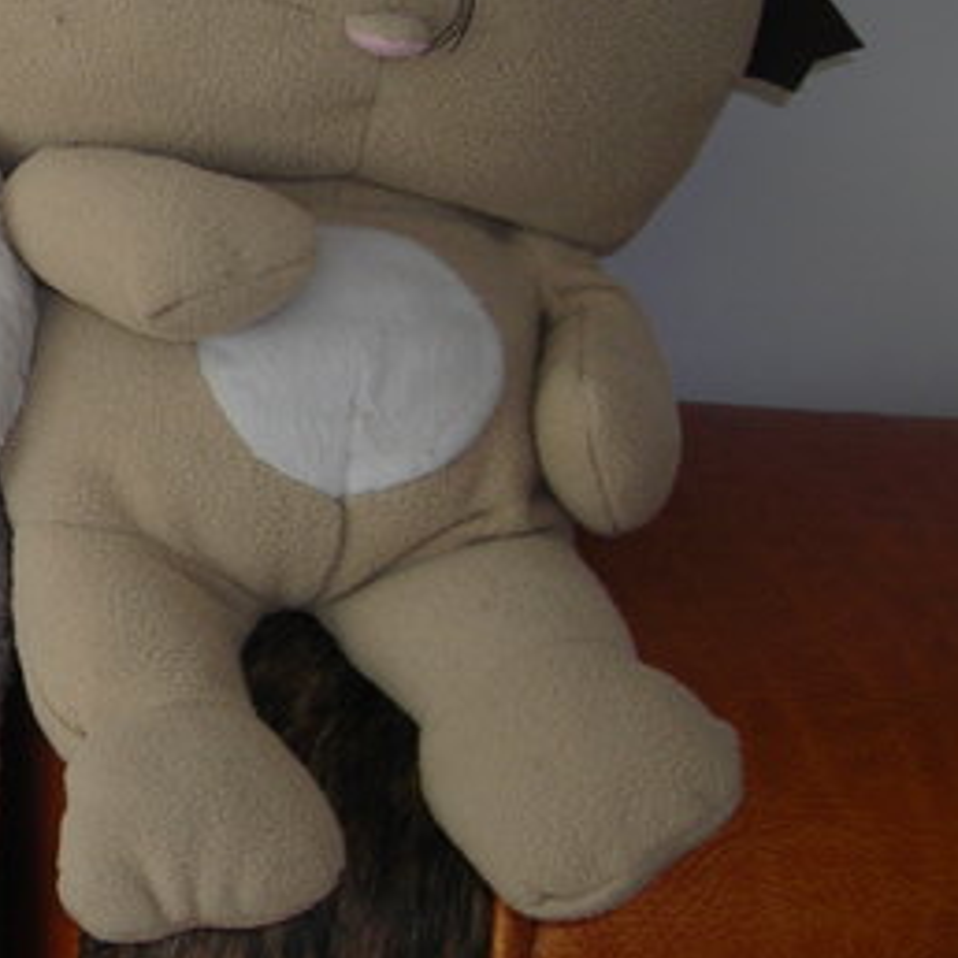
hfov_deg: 18.0
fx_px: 2849
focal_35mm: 91
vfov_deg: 19.0
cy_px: 280
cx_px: -227
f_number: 3.2
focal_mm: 6.3
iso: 50
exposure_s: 1/30
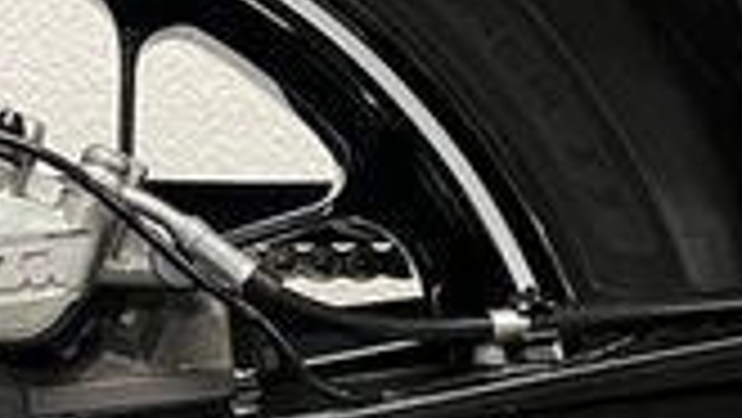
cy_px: 490
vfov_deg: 10.9
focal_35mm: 110
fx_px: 2165
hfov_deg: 19.3
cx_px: 162
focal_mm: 5.1
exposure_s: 1/50
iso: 400
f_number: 1.6
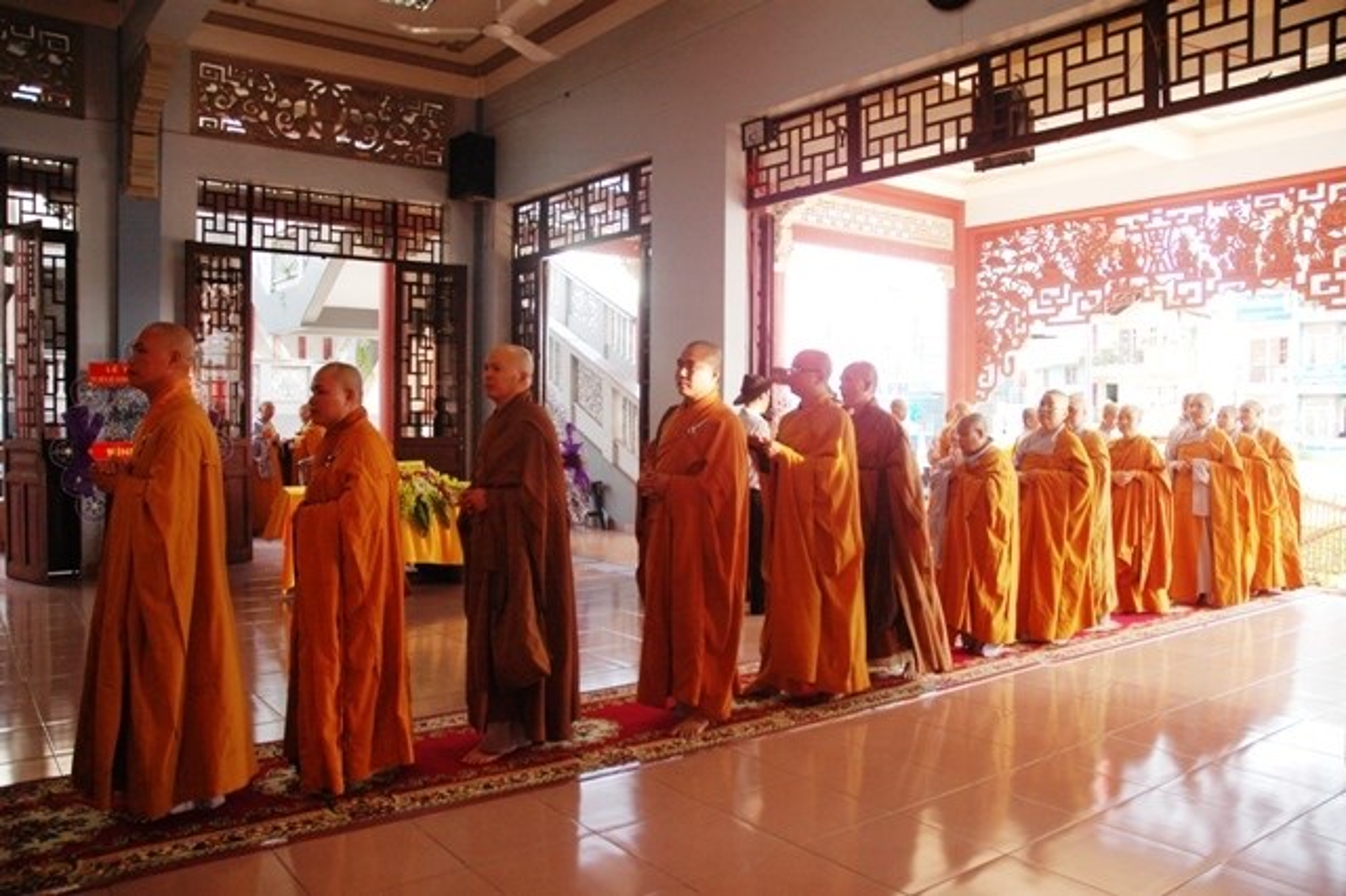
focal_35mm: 27
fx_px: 1009
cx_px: 673
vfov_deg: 47.9
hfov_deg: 67.4
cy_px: 448
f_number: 4
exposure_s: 1/125
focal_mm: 18
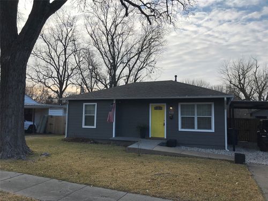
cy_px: 100
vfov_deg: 49.7
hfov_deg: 63.4
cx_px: 134
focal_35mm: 28
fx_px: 217
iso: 20
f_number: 1.8
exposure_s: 1/1808
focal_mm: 3.99
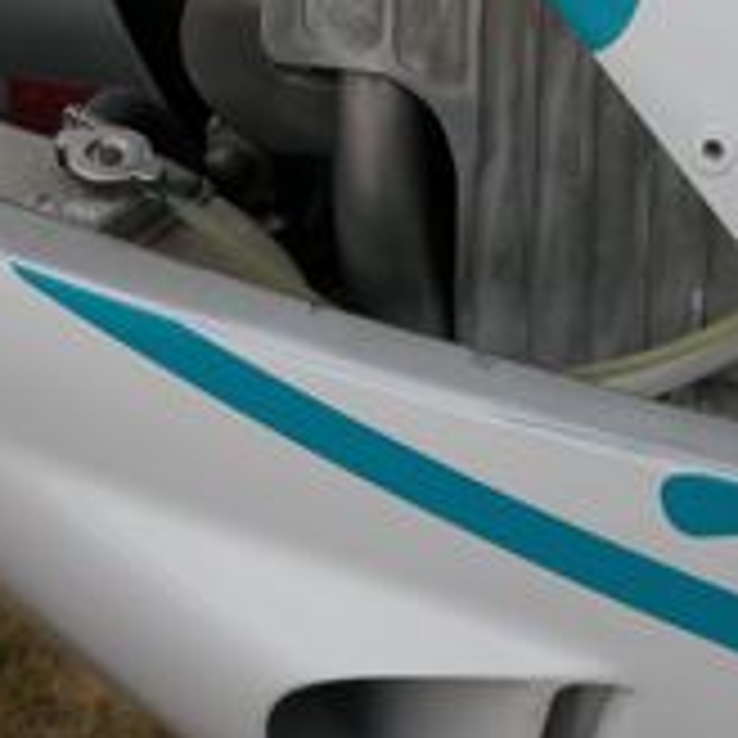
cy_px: 351
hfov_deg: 14.4
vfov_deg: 14.4
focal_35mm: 121
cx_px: 418
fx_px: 2919
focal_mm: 8.9
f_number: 5.6
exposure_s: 1/342
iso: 100
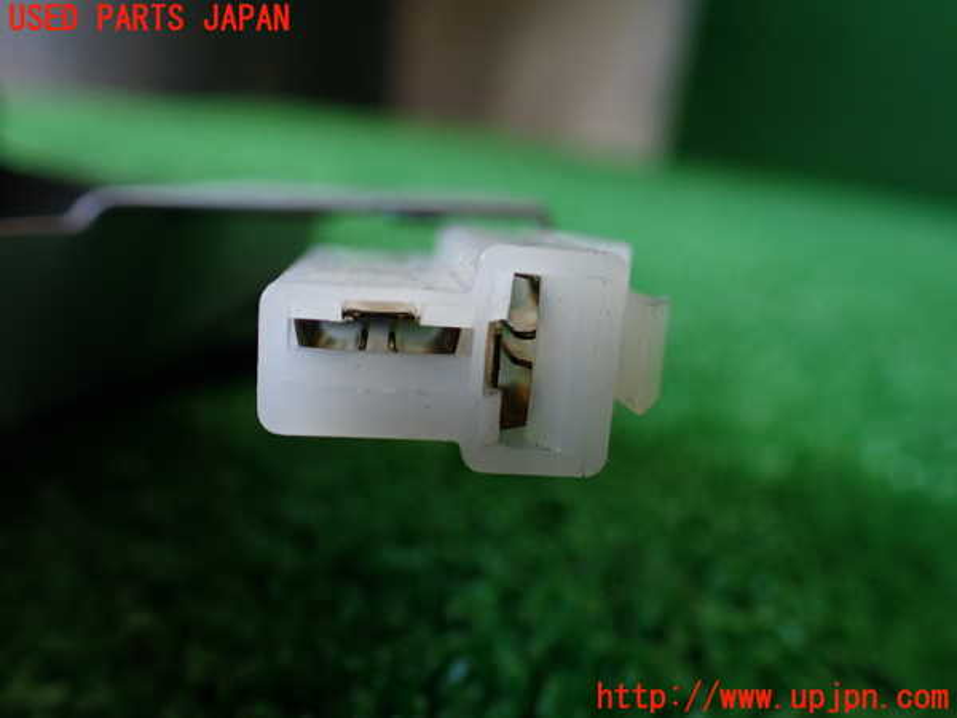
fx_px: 829
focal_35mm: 30
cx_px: 478
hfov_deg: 60.0
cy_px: 359
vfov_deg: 46.8
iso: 250
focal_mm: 5.4
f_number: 2.3
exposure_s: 1/125
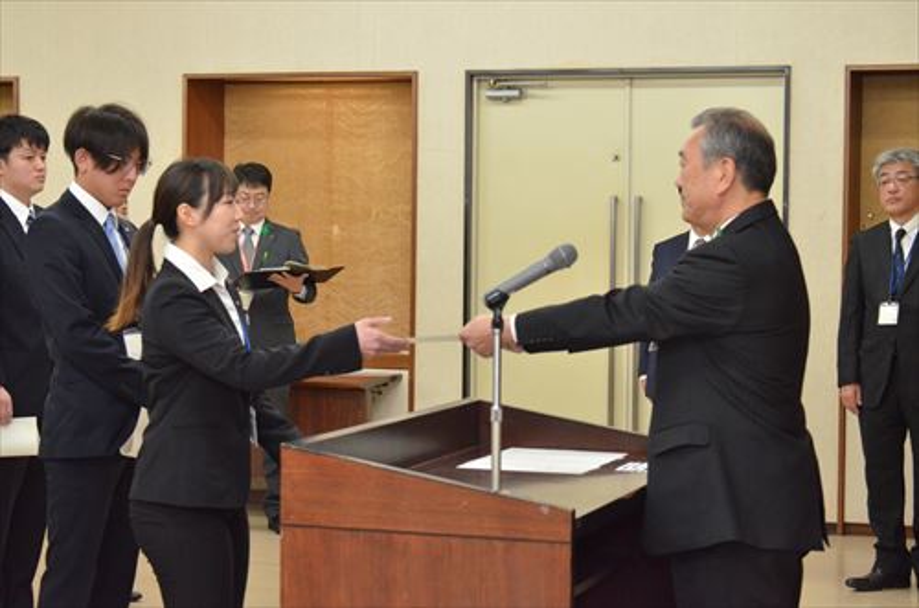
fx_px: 1987
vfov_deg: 17.4
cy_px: 304
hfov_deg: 26.0
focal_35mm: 78
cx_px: 460
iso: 3200
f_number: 5.6
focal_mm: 52
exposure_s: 1/250
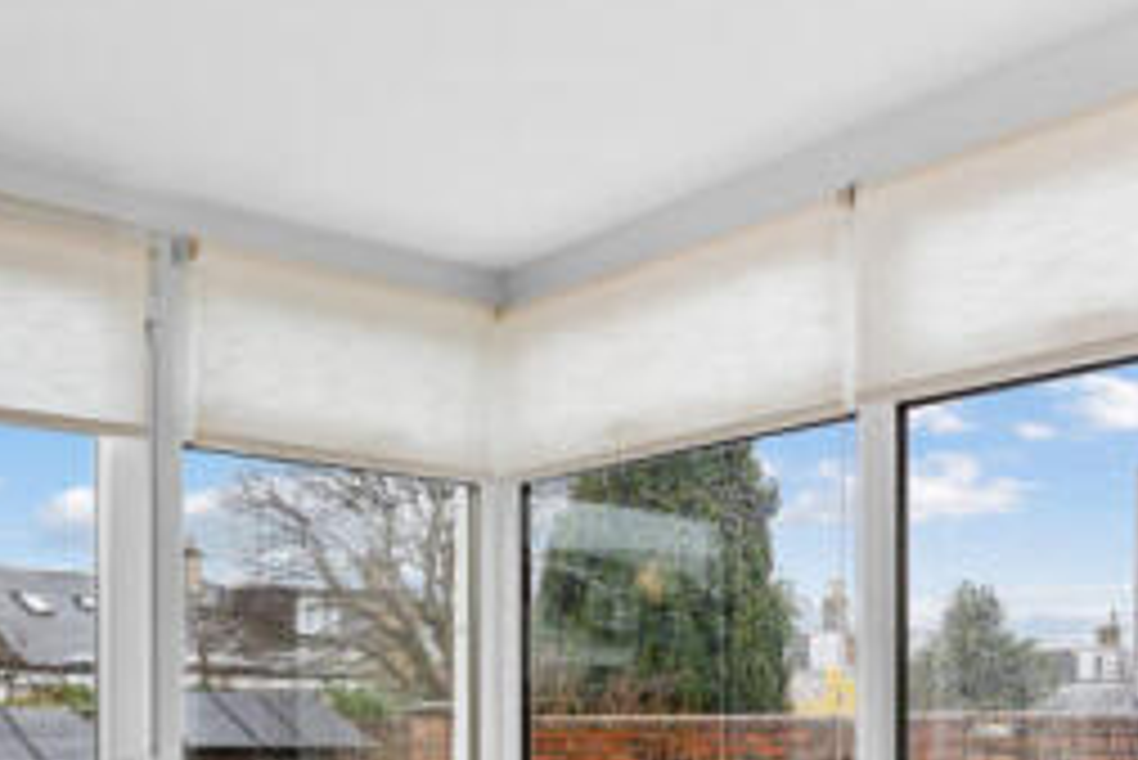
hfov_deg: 40.2
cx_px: 61
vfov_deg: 28.8
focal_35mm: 44
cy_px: 740
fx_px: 1392
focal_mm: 17
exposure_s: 1/20
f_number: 8
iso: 320
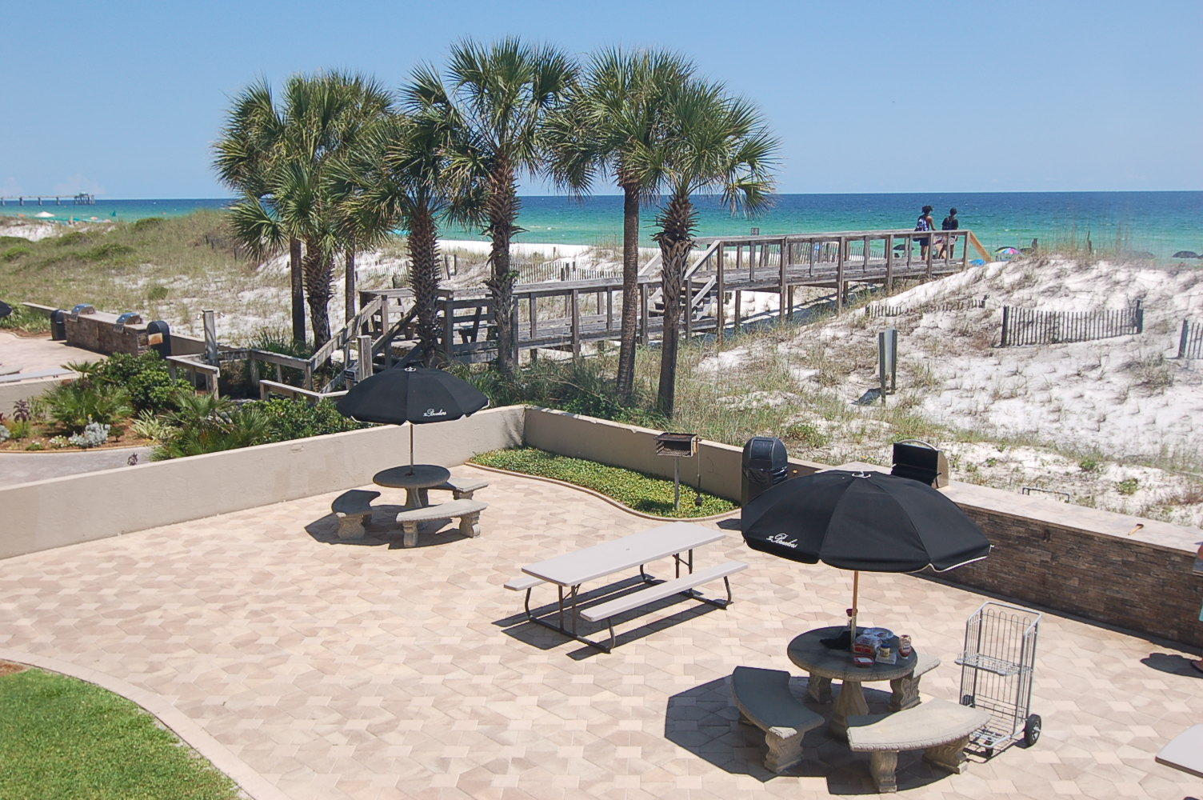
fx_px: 1202
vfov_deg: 36.8
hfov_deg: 53.2
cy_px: 400
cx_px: 602
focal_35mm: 36
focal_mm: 24
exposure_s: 1/400
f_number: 10
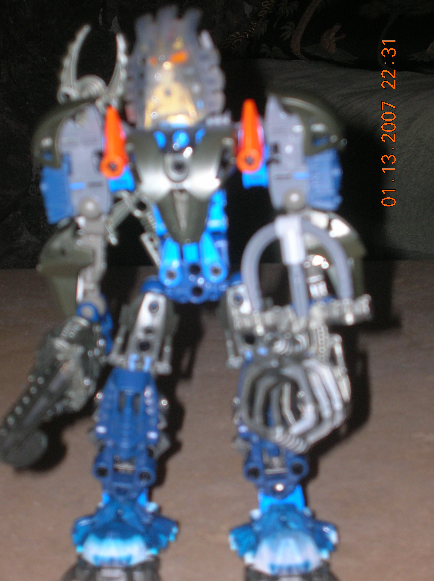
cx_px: 217
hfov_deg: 14.5
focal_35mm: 102
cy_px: 290
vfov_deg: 19.3
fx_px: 1708
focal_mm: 17.1
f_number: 4.9
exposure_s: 1/60.1
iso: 75
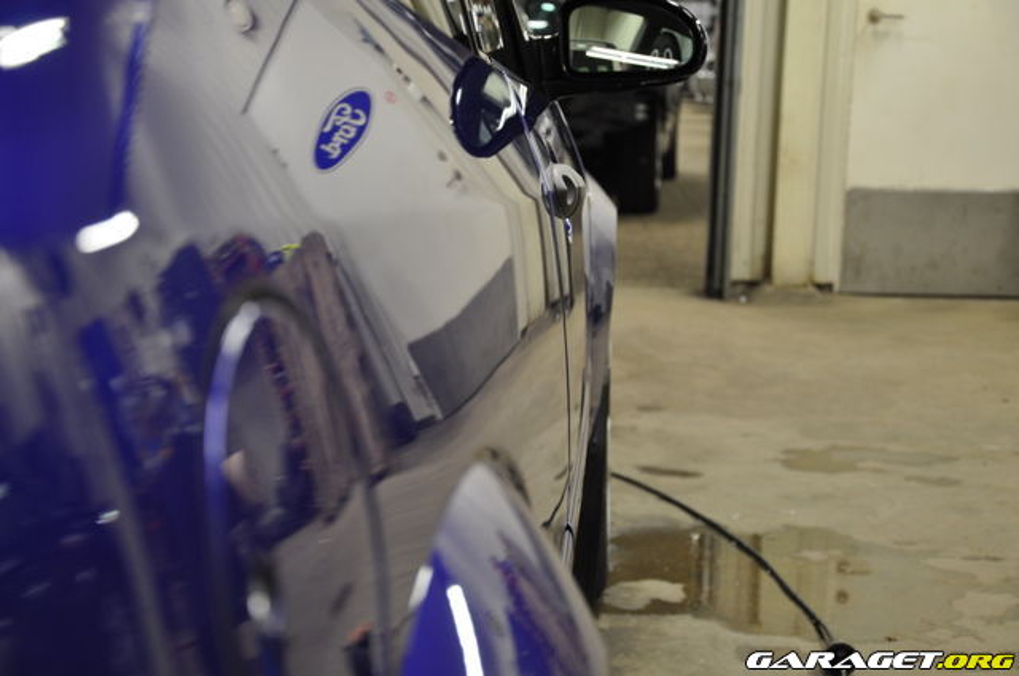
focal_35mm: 75
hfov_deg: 27.0
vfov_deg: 18.1
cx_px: 510
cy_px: 338
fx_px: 2120
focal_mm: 50
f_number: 5
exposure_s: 1/15
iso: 450
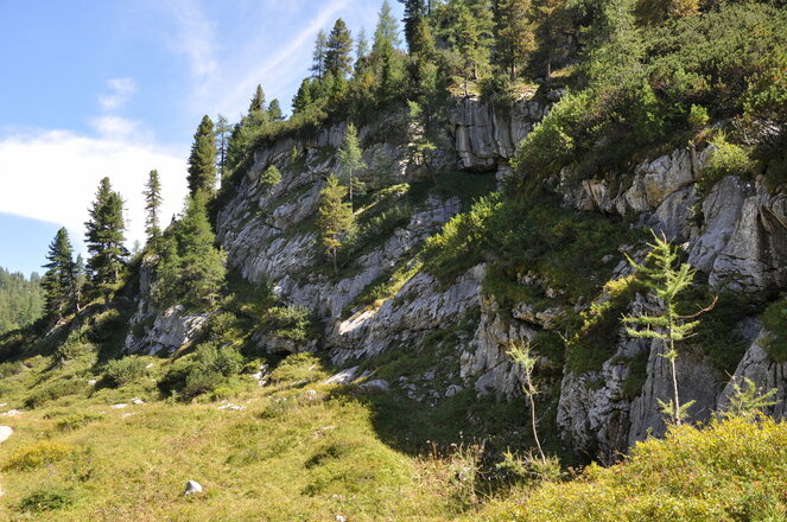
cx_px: 394
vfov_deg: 35.4
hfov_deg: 51.3
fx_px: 819
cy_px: 261
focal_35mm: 38
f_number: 8
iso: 200
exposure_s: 1/200
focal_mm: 25
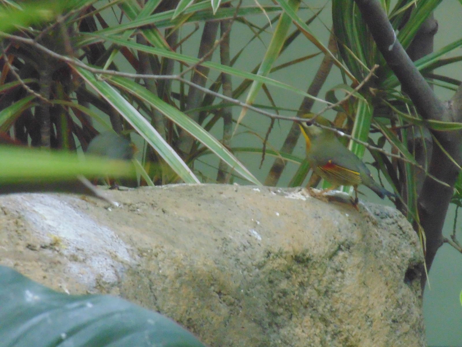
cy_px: 174
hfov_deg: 5.5
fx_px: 4778
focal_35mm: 358
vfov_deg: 4.2
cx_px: 231
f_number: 6
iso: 800
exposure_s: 1/15
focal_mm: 64.1
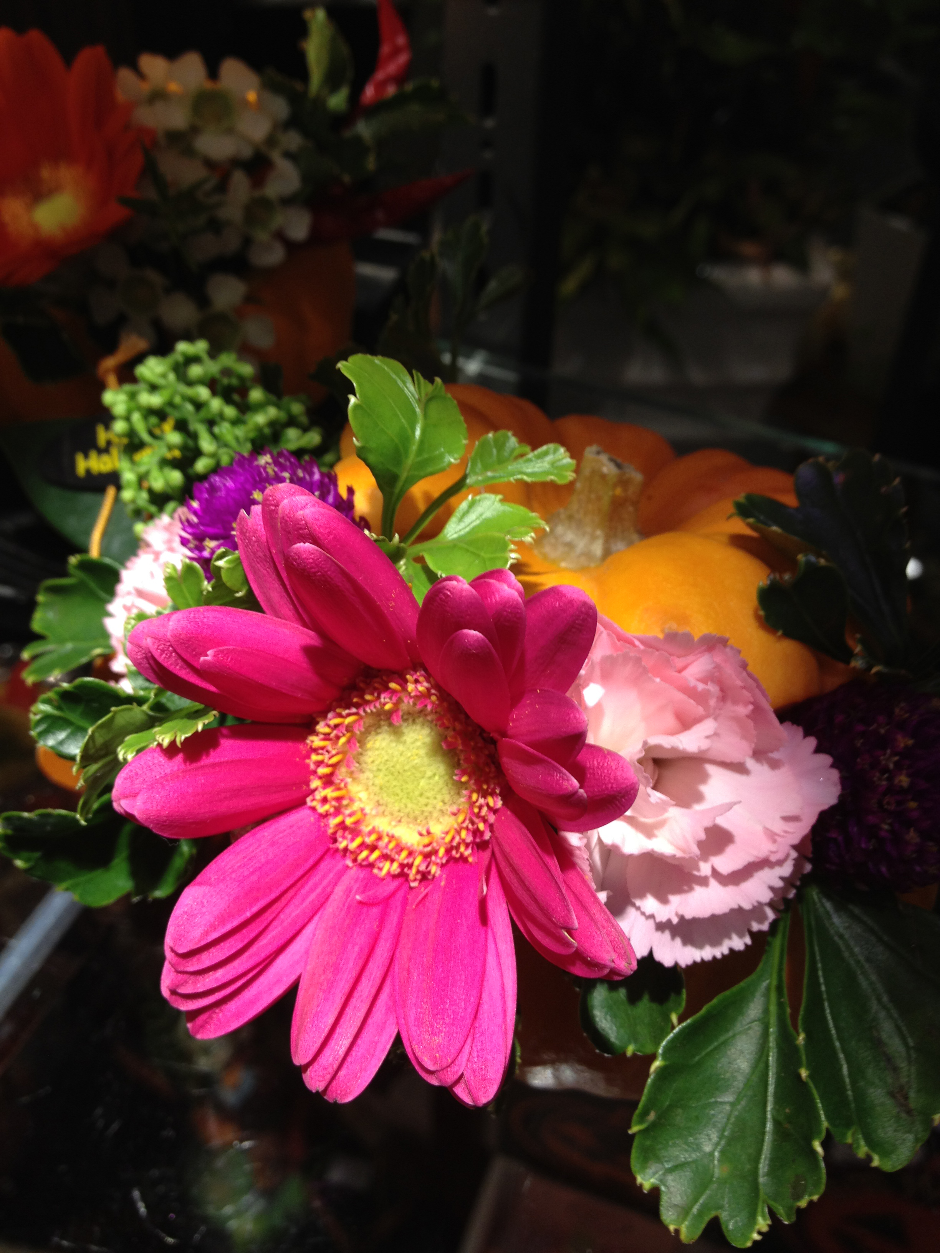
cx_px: 470
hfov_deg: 40.7
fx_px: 1267
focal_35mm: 35
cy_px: 626
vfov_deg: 52.6
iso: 64
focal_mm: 4.28
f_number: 2.4
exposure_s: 1/30
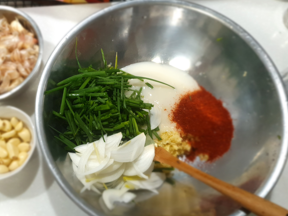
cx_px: 113
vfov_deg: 44.2
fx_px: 266
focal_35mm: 32
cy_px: 105
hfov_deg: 56.3
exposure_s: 1/60
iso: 160
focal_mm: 4.32
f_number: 1.5
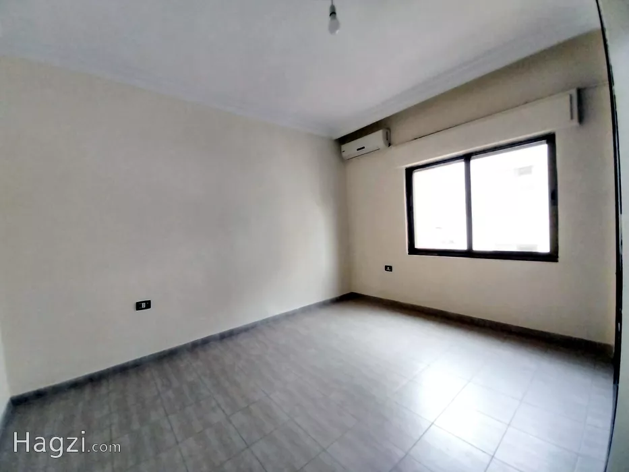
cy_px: 236
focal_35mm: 13
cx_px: 314
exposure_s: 1/14
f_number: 2.2
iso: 320
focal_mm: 1.3
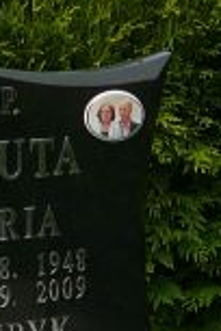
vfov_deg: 12.2
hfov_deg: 9.0
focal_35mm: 152
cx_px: 110
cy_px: 625
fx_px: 1400
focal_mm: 5.2
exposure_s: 1/640
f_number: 2.8
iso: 80
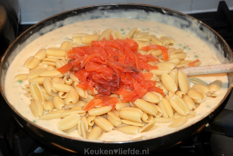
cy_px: 78
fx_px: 486
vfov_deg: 18.2
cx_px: 116
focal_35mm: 75
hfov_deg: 27.0
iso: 200
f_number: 5
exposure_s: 1/60
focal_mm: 50
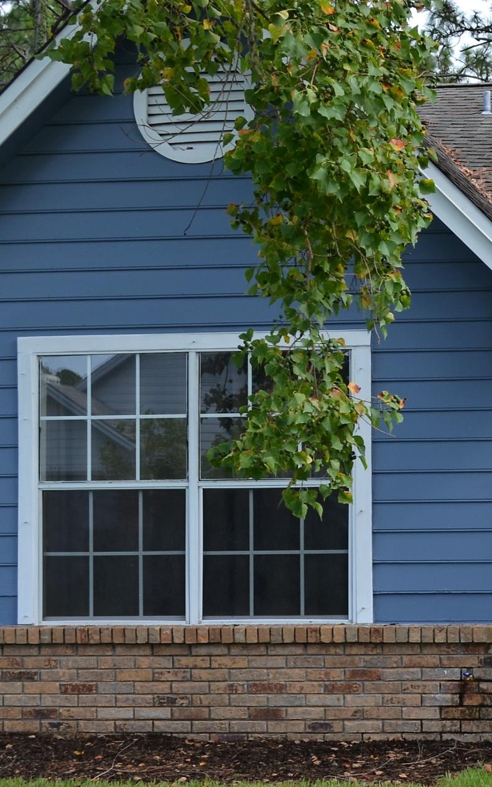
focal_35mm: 87
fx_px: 1866
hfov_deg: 14.1
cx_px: 719
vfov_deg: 23.8
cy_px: 431
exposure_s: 1/160
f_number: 6.3
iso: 100
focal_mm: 24
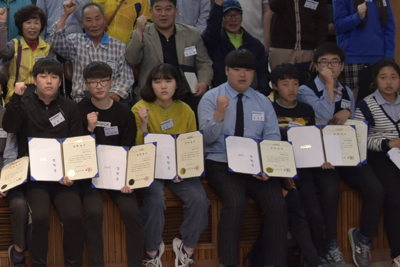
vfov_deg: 12.1
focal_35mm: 112
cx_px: -100
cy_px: -11
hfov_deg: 17.3
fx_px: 1245
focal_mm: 34
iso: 800
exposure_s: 1/125
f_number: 4
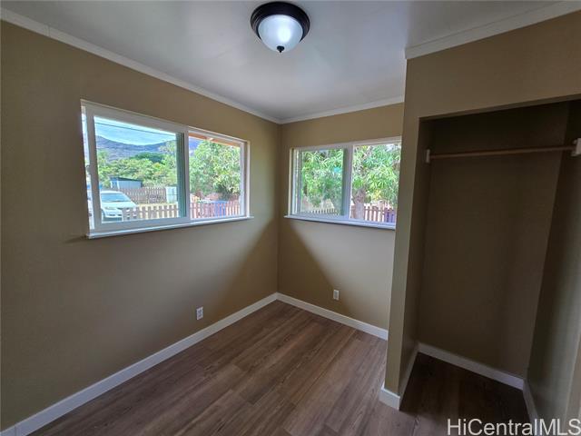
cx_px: 290
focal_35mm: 13
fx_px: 218
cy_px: 218
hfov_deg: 106.2
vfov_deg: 89.9
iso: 64
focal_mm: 2.2
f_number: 2.2
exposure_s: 1/120
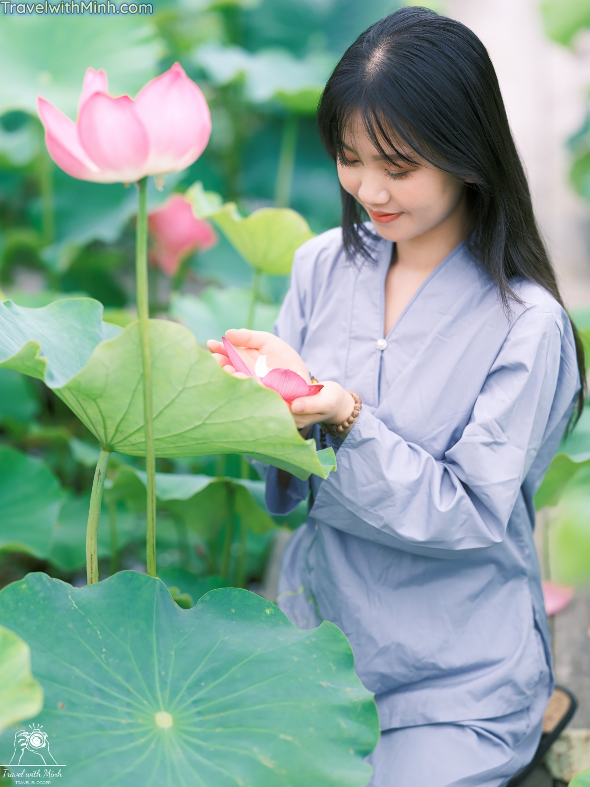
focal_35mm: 87
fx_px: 1977
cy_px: 394
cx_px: 295
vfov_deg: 22.5
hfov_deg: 17.0
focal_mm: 110
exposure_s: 1/320
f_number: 2.8
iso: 200
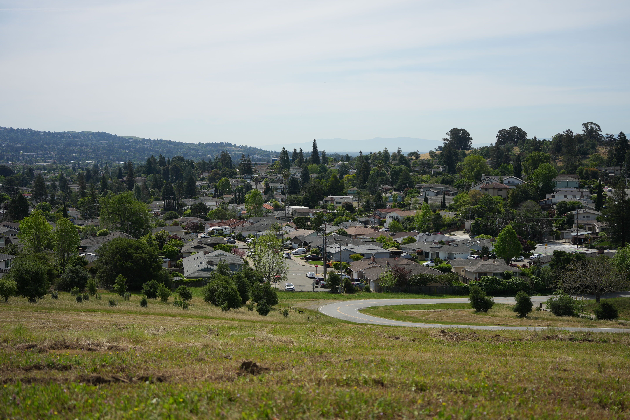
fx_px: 875
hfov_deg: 39.6
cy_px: 210
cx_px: 315
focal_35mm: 50
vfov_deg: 27.0
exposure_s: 1/800
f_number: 4.5
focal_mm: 50
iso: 100
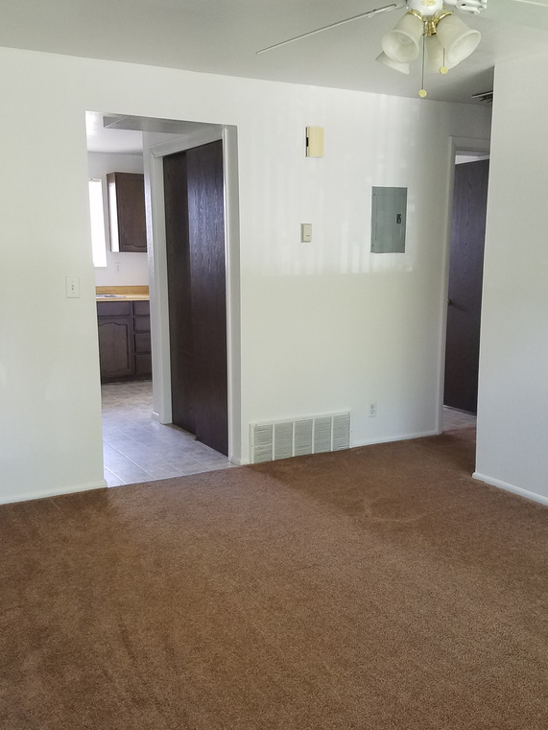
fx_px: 739
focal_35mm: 35
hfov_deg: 40.7
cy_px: 367
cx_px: 297
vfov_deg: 52.6
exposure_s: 1/40
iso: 160
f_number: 1.7
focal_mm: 4.2
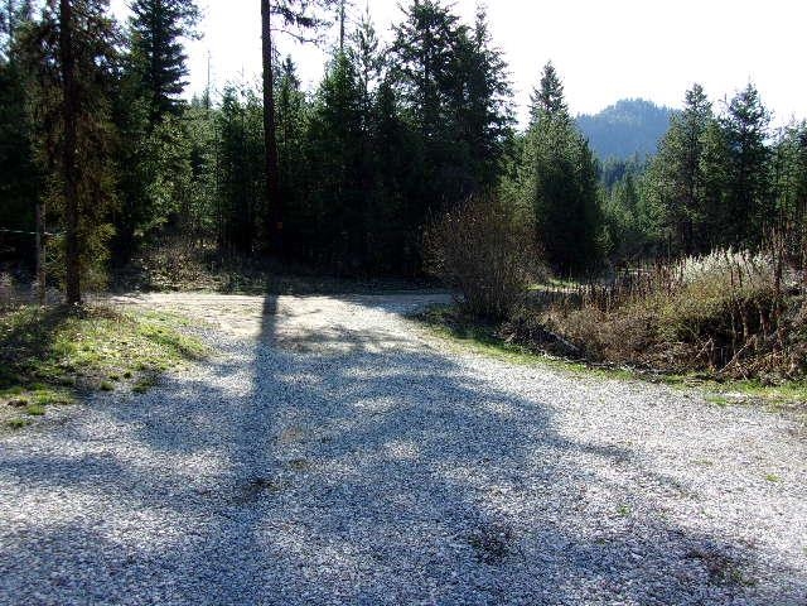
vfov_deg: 41.8
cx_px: 404
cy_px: 303
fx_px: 793
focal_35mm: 34
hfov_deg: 54.0
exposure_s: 1/400
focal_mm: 6.1
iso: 80
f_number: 3.3
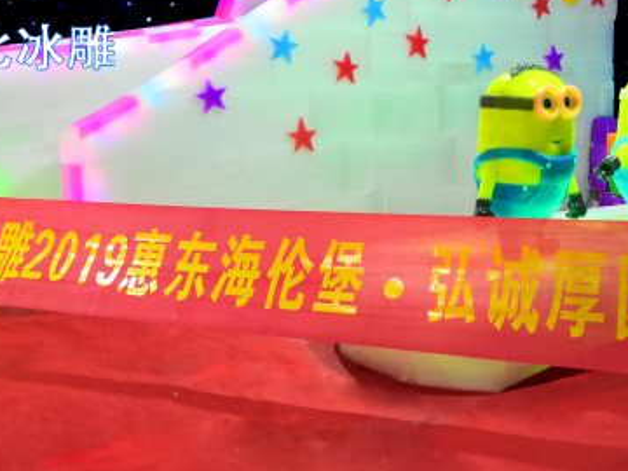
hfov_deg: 41.8
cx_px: 386
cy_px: 171
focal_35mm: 45
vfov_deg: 32.0
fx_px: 816
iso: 320
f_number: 1.8
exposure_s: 1/25
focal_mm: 3.95
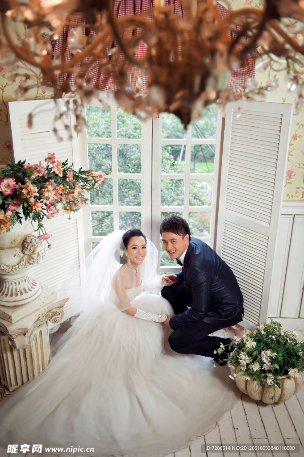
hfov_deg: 38.8
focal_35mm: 34
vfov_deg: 55.8
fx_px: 431
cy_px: 228
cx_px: 152
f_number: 3.2
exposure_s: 1/50
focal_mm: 34
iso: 200
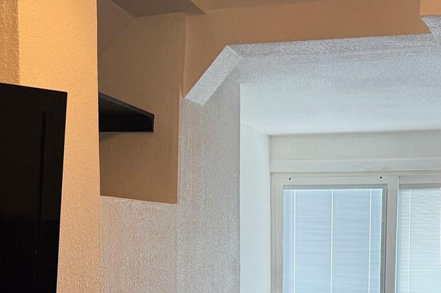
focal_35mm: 61
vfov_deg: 21.1
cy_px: 322
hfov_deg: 32.6
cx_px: 295
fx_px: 747
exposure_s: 1/184
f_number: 1.78
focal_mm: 6.76
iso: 160
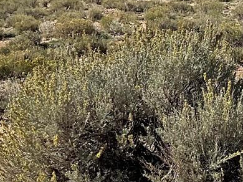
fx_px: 835
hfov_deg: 15.6
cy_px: -54
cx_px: 334
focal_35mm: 119
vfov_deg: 12.1
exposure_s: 1/2538
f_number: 1.8
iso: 16
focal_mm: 3
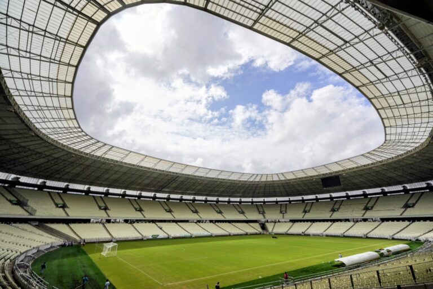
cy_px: 144
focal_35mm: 16
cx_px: 216
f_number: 4.5
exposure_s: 1/2000
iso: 100
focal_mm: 16
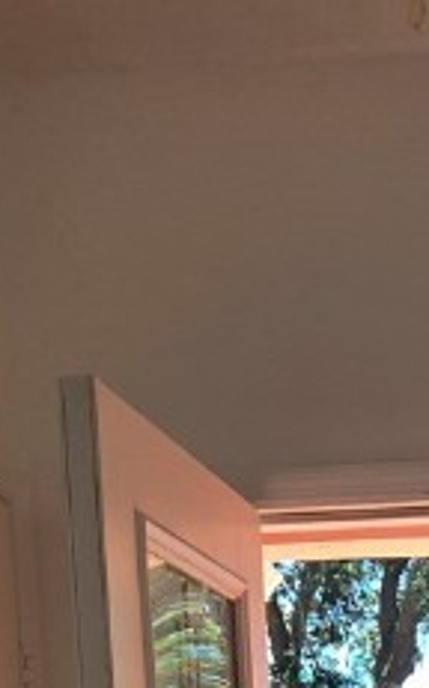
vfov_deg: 16.9
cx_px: 483
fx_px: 2024
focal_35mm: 108
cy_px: 1117
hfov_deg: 11.9
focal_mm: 5.4
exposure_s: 1/393
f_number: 1.8
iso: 25
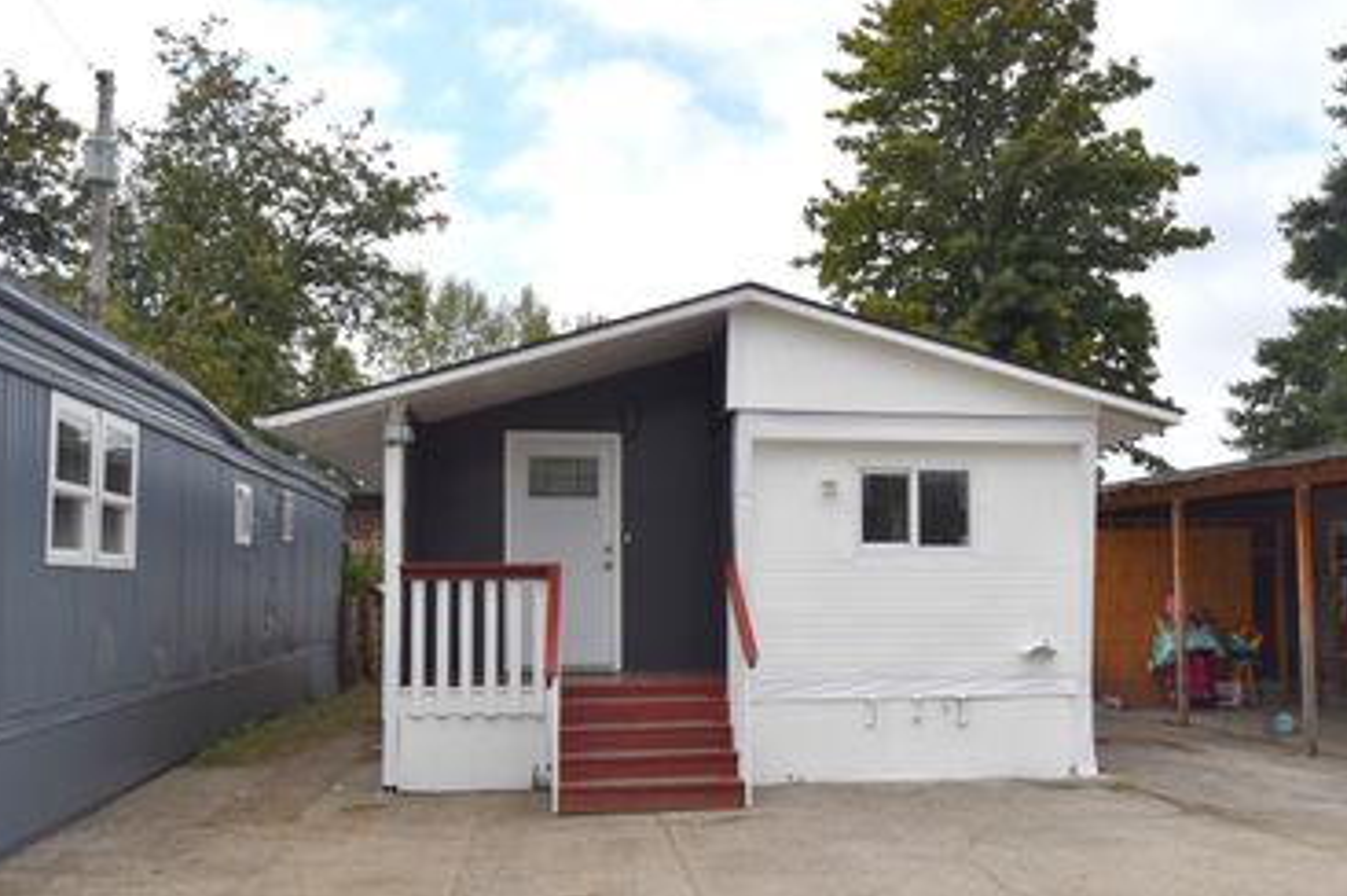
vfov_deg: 42.4
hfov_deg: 60.7
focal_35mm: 31
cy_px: 542
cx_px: 741
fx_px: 1147
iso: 100
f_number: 10
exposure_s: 1/200
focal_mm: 15
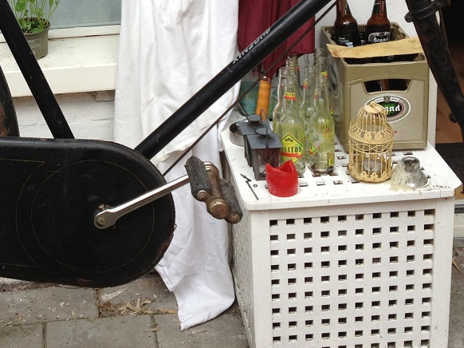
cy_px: 14
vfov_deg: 18.7
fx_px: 1032
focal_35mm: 77
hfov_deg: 24.8
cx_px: 73
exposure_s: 1/153
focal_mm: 4.28
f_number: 2.4
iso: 50
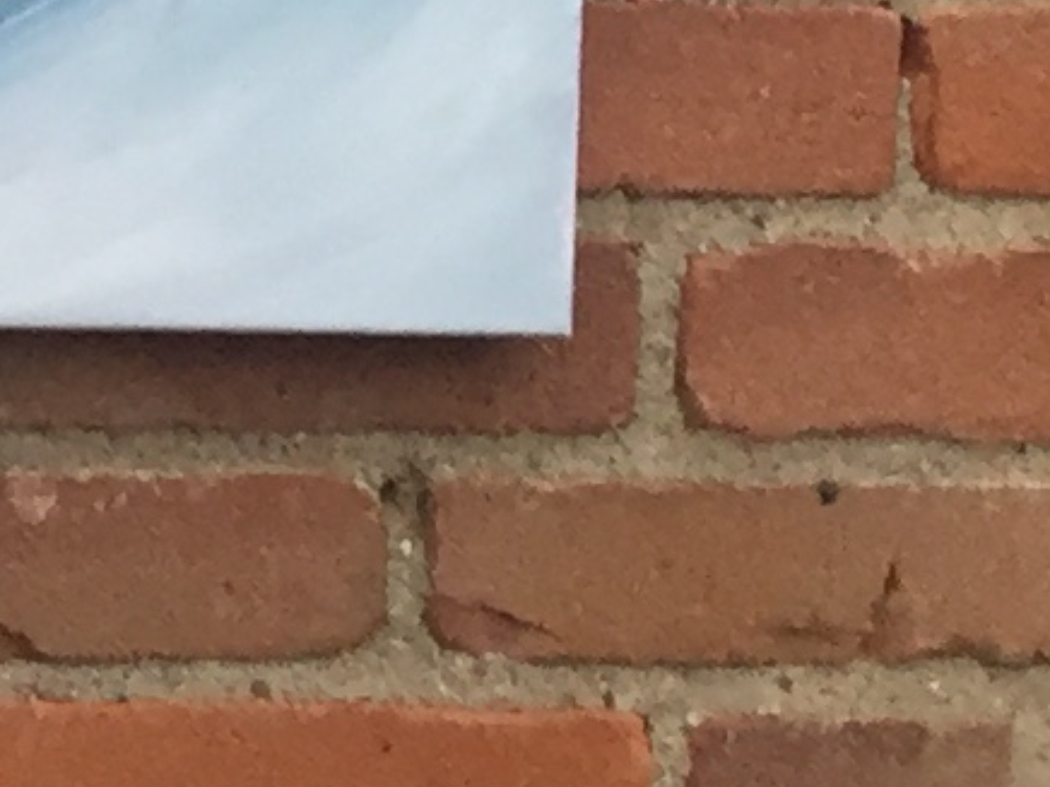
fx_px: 6582
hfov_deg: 8.6
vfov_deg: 6.4
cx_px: -1127
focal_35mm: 217
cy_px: -1259
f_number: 2.2
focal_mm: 4.15
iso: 32
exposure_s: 1/33
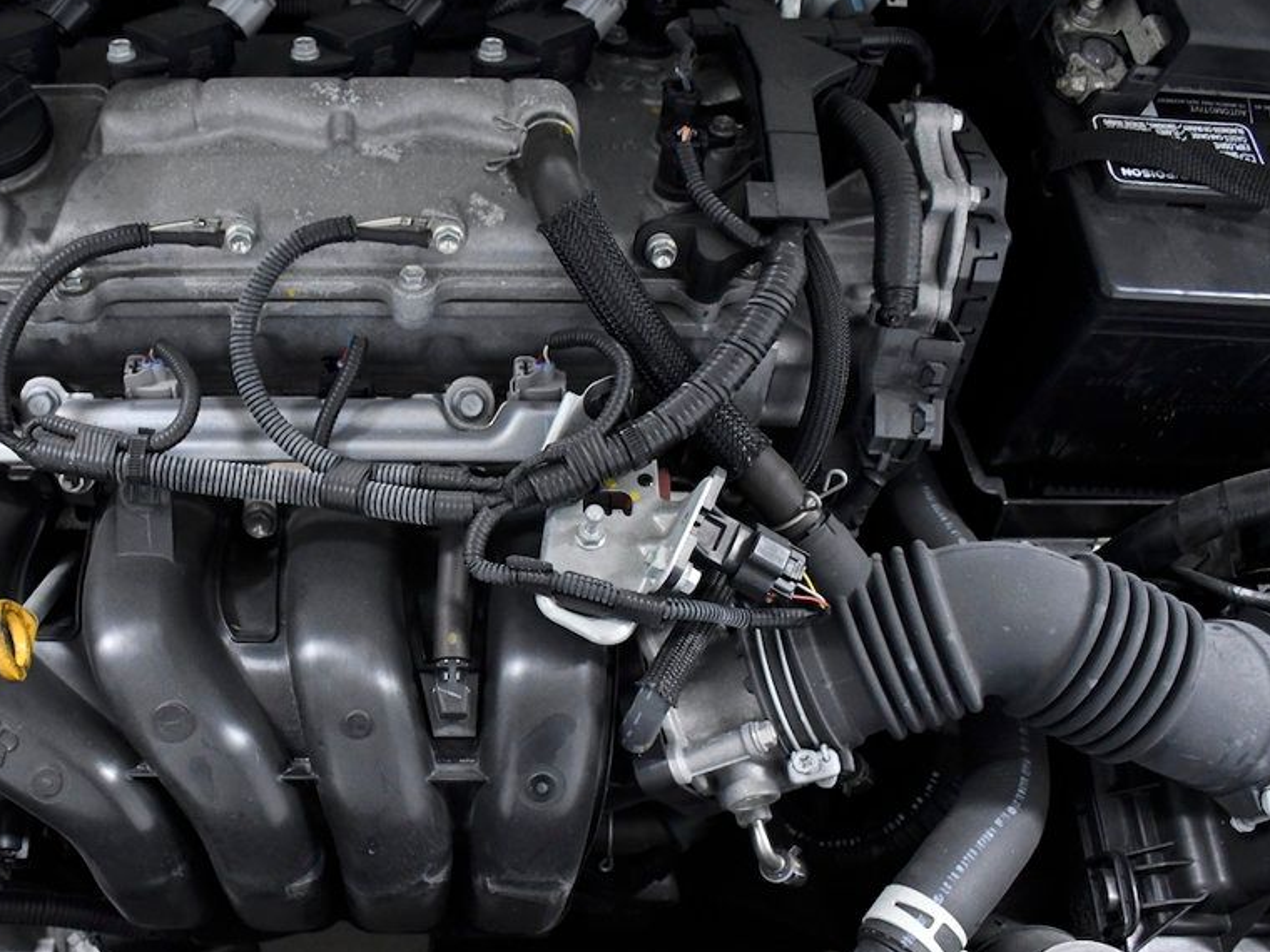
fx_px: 1284
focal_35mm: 35
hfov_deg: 51.7
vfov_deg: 40.6
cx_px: 428
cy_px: 544
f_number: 6.3
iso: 2500
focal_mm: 18
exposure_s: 1/160
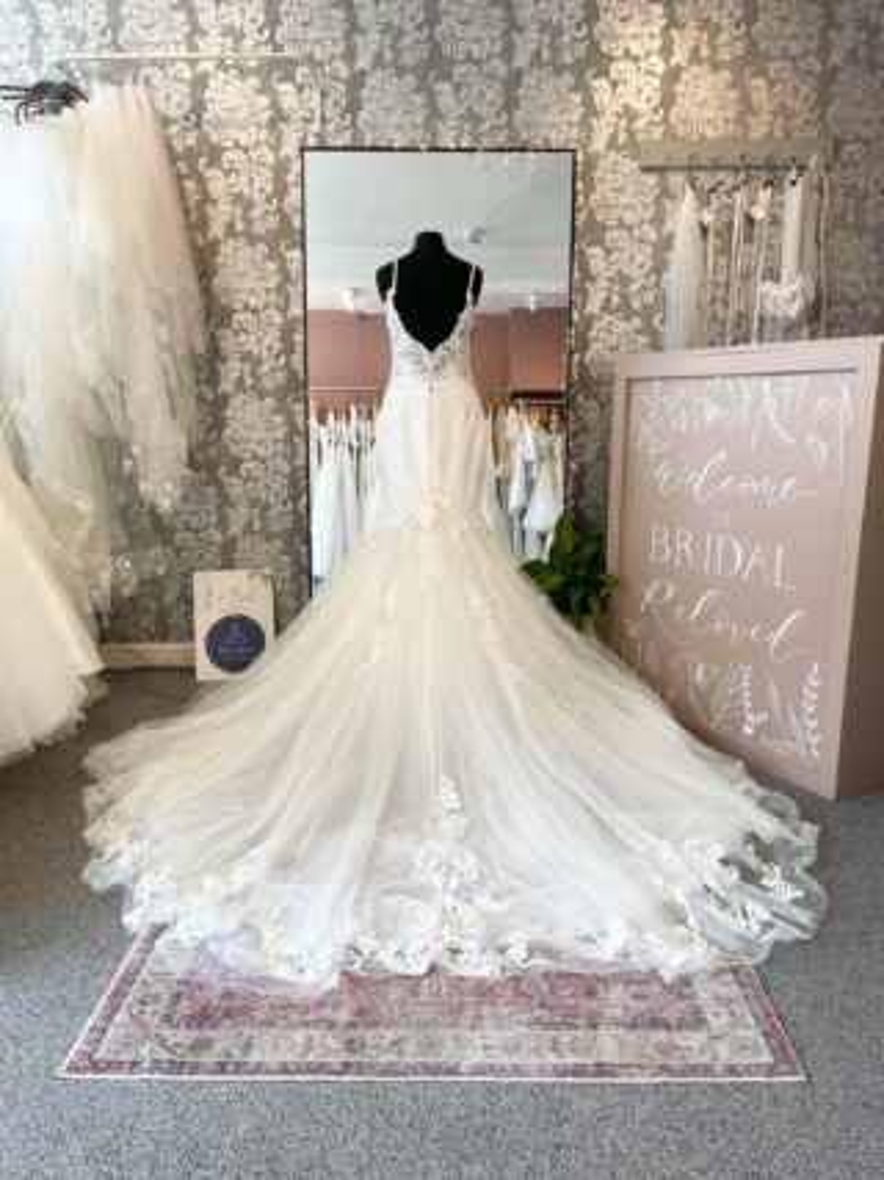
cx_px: 442
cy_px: 590
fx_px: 852
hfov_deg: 54.9
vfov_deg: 69.4
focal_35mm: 25
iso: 32
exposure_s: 1/141
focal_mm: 5.1
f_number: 1.6
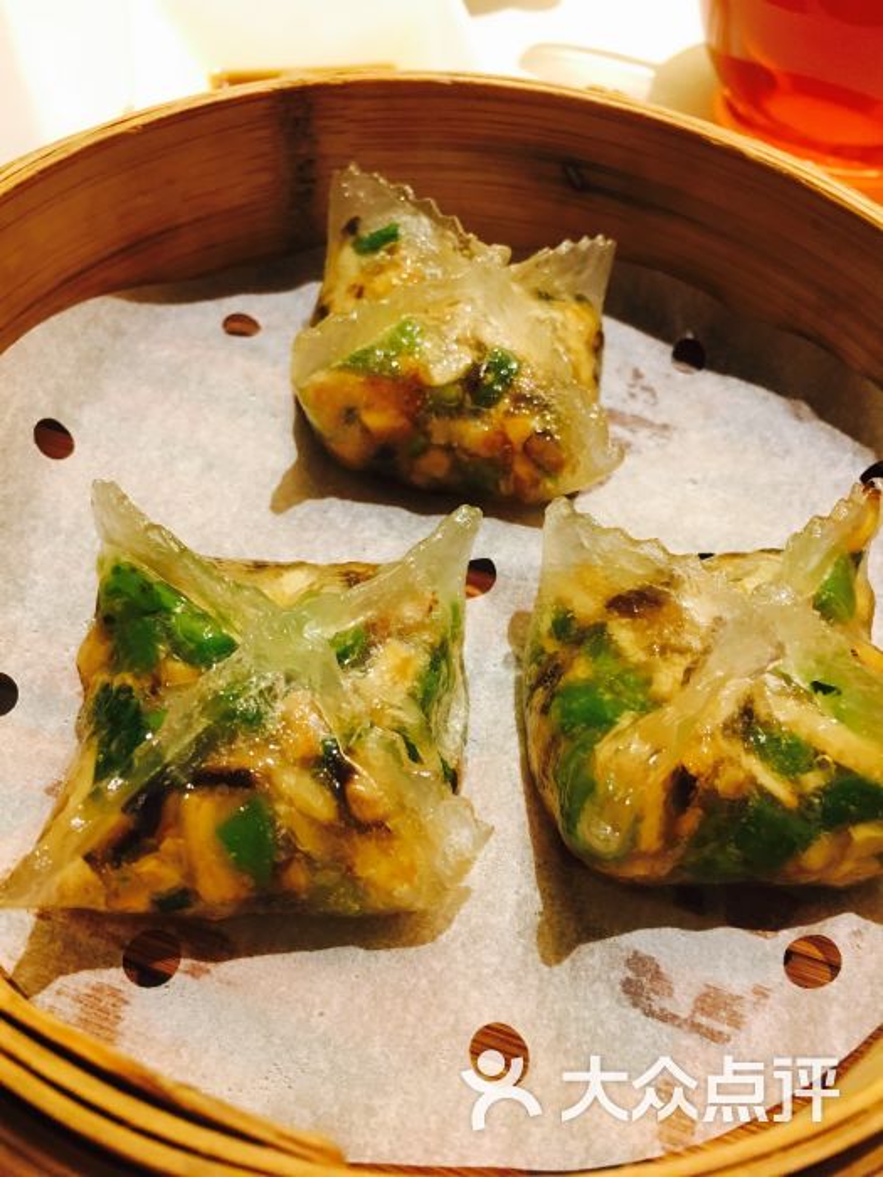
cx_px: 442
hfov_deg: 48.2
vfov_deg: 61.7
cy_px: 588
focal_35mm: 29
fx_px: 986
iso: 125
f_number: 2.2
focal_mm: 4.15
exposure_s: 1/33
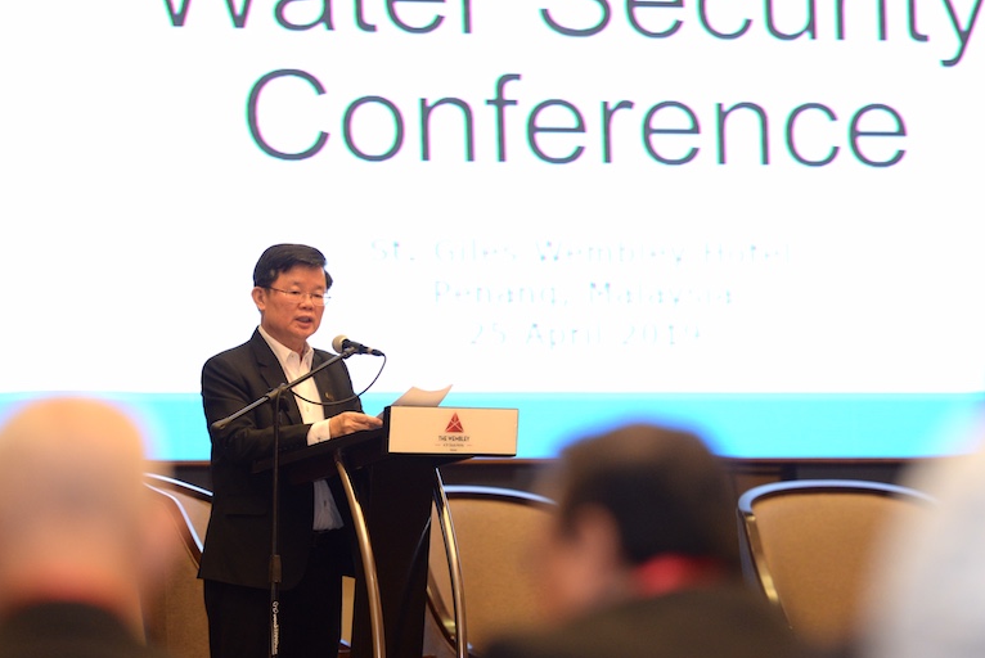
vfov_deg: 5.9
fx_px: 6435
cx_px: 518
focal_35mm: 235
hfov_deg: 8.8
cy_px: 272
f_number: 2.8
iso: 1250
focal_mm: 180
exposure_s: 1/125
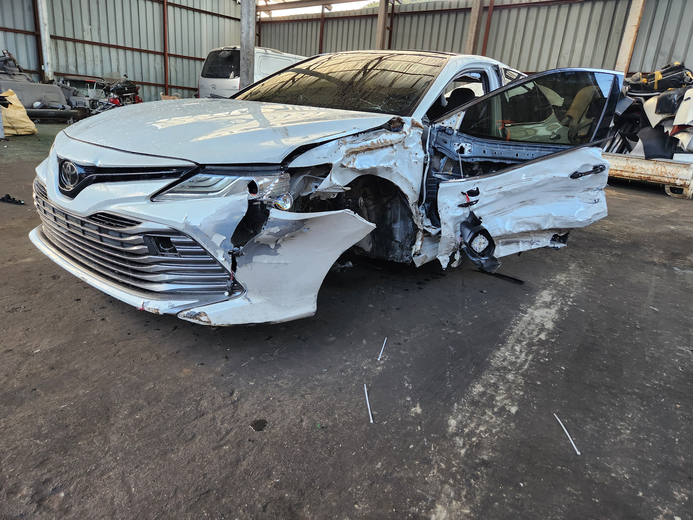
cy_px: 260
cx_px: 346
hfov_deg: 73.9
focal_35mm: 23
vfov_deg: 58.9
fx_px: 460
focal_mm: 5.4
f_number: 1.8
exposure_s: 1/180
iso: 125
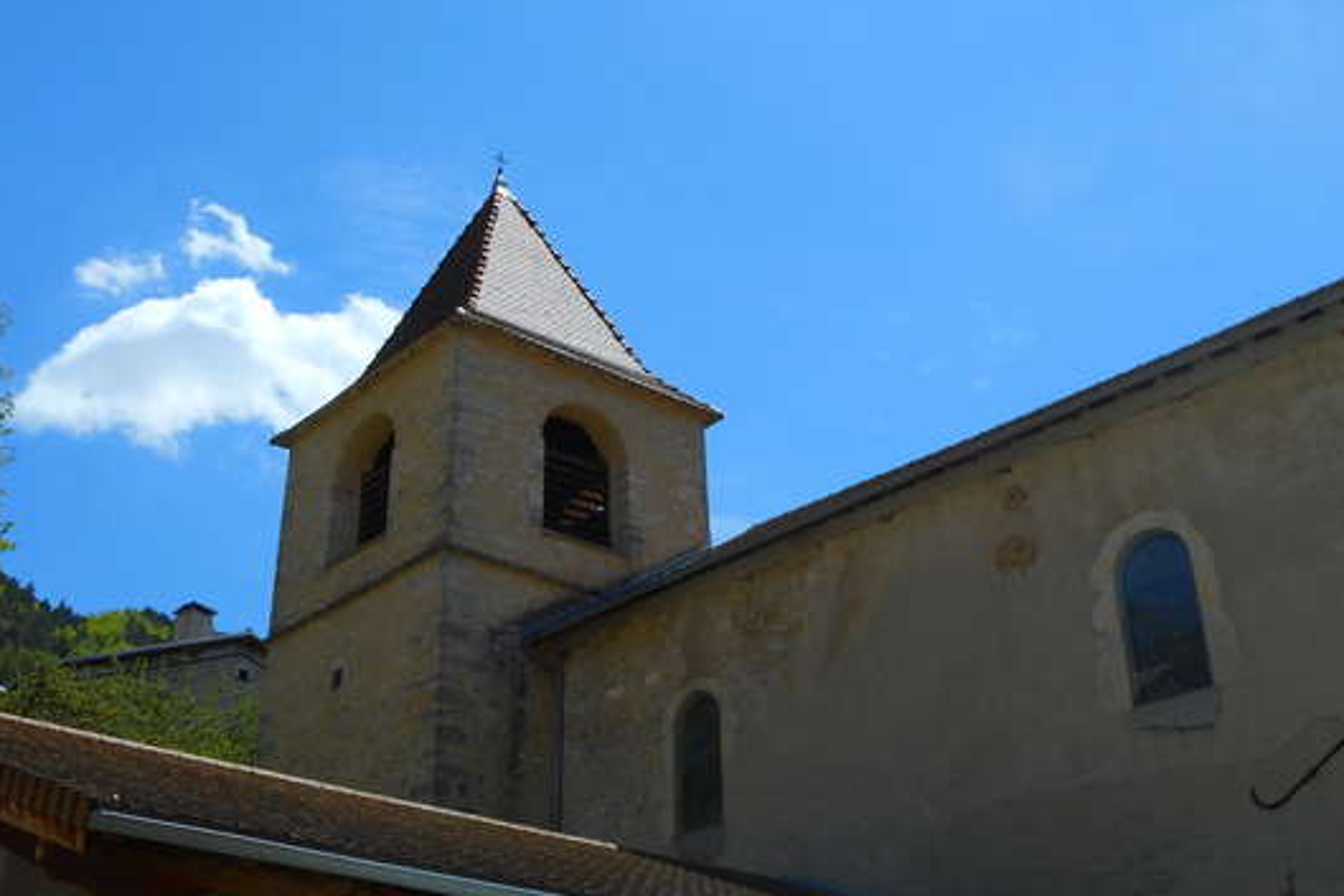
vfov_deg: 29.2
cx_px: 595
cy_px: 391
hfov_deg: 42.7
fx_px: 1718
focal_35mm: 46
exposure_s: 1/800
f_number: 4.5
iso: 80
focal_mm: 6.9
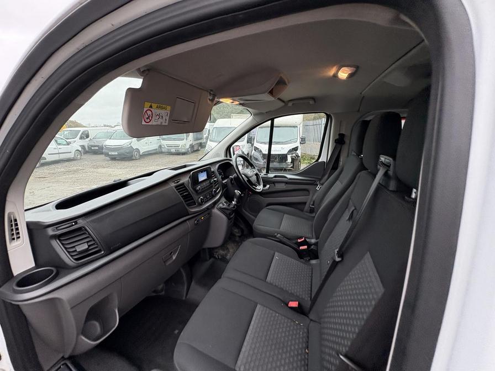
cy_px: 186
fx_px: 200
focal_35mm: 14
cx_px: 248
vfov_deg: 85.7
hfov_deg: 102.1
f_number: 2.2
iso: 160
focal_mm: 2.22
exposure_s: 1/99
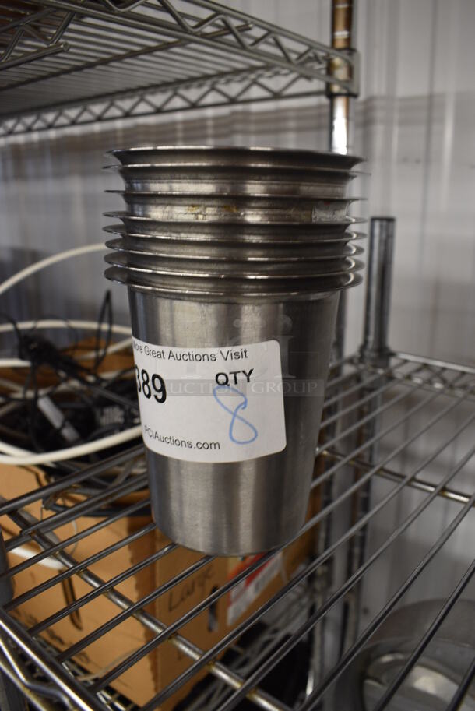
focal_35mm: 27
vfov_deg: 67.3
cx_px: 238
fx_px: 534
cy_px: 356
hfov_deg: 48.0
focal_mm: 18
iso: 800
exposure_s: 1/60
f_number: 5.6
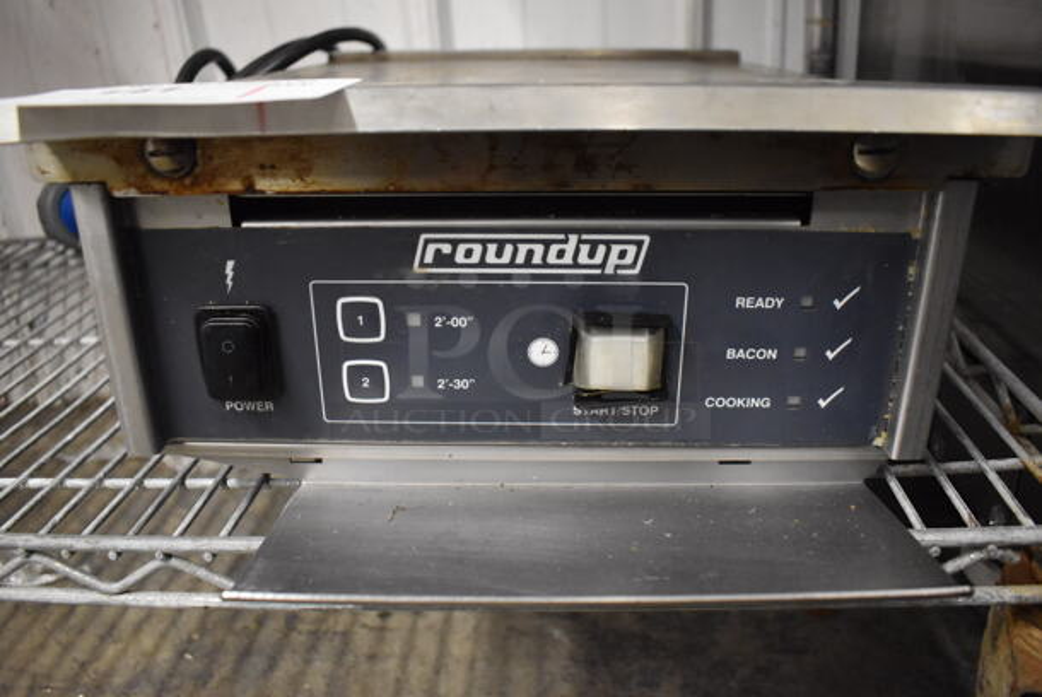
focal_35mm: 27
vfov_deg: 48.0
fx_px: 782
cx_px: 521
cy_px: 348
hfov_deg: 67.3
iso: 4500
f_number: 3.5
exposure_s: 1/125
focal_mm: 18
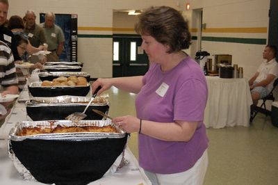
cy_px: 92
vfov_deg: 23.7
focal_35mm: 57
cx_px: 139
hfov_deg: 35.1
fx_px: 440
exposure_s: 1/200
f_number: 5.6
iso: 1600
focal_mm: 38
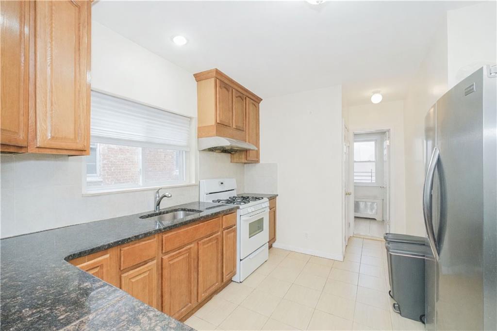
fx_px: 207
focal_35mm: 15
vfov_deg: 77.3
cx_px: 248
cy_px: 166
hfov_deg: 100.4
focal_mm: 10
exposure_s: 1/80
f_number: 8
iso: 1600
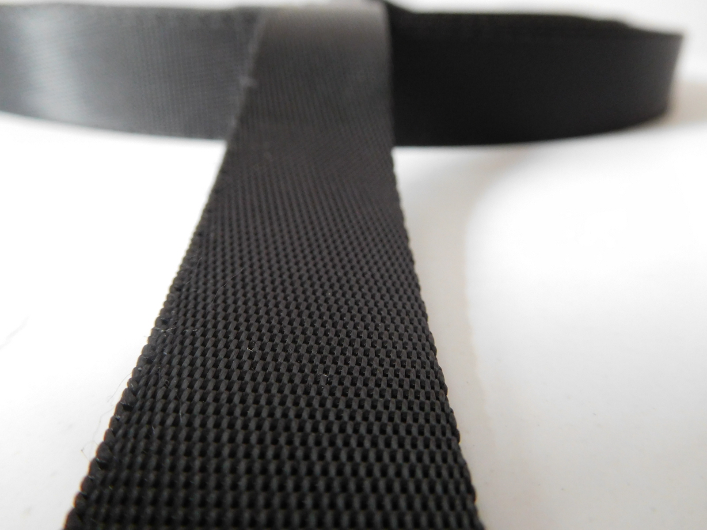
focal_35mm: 25
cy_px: 265
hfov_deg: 69.4
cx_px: 354
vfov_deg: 54.9
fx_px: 511
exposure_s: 1/30
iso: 400
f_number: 3.4
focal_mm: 4.5
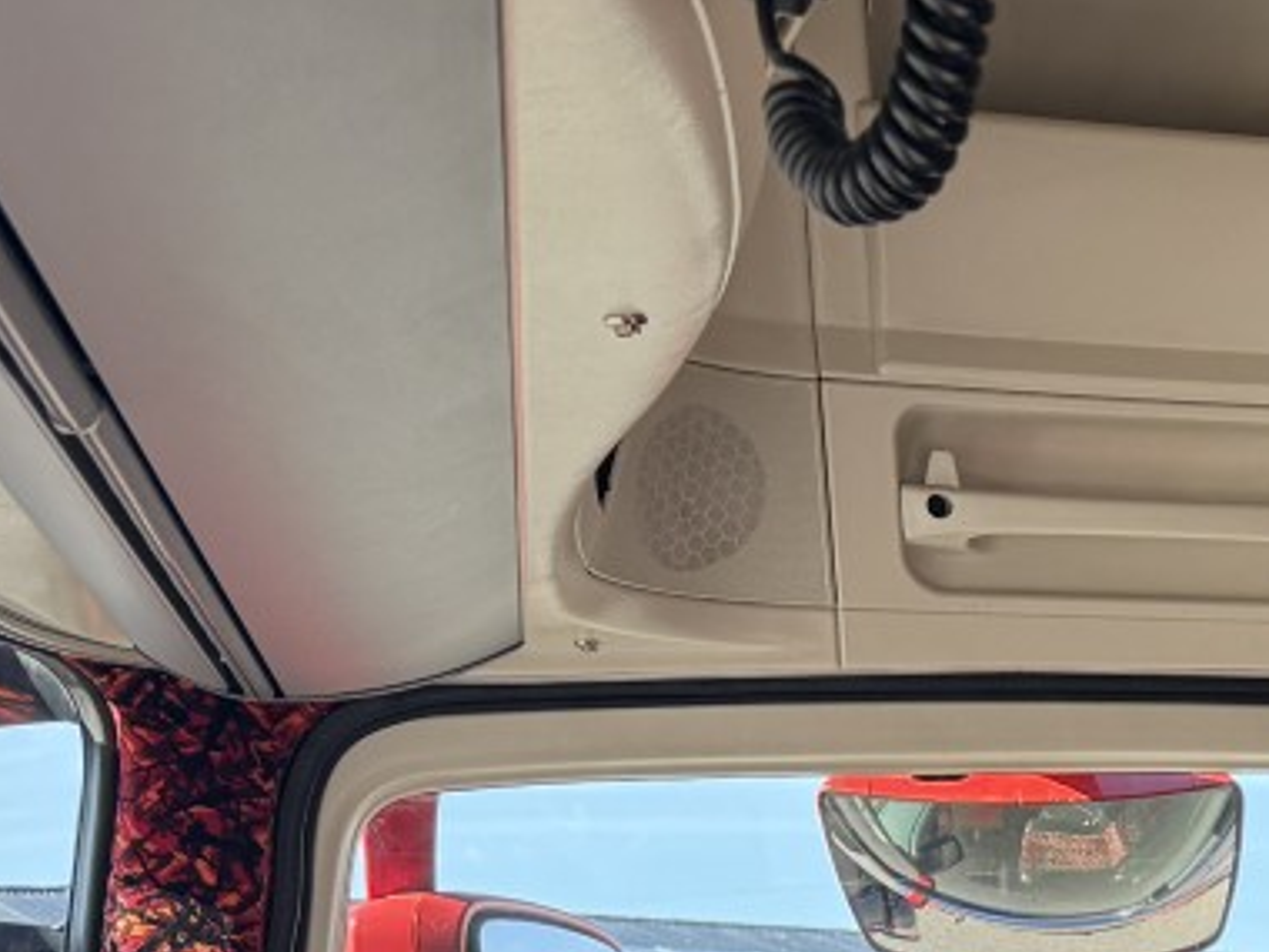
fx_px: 3336
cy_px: 1744
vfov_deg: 14.2
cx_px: 2224
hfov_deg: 17.7
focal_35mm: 91
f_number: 1.78
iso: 100
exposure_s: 1/393
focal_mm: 6.76
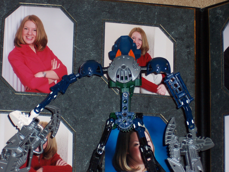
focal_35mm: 144
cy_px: 86
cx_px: 114
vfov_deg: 10.3
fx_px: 953
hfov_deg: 13.7
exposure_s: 1/125
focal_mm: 22.4
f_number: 4.9
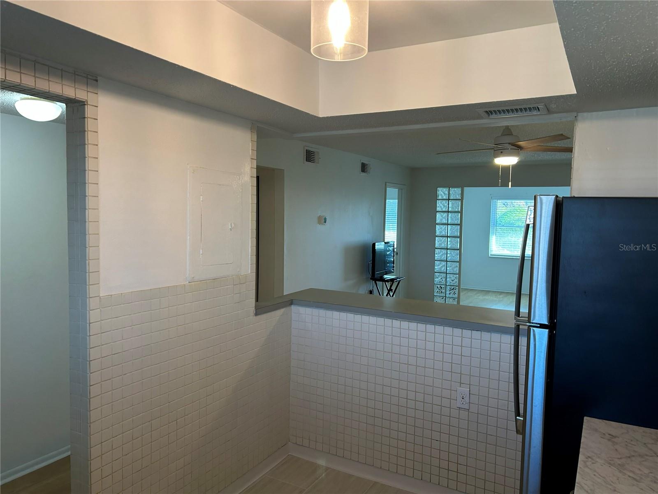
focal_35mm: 26
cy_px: 247
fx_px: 494
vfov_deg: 53.1
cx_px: 329
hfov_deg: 67.3
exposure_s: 1/120
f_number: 1.5
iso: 80
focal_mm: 5.7
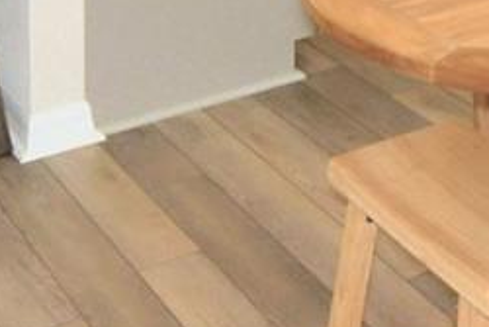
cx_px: 583
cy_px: -452
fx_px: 1305
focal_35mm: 96
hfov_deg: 20.0
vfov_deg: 11.7
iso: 100
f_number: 4.5
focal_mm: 10
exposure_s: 1/250
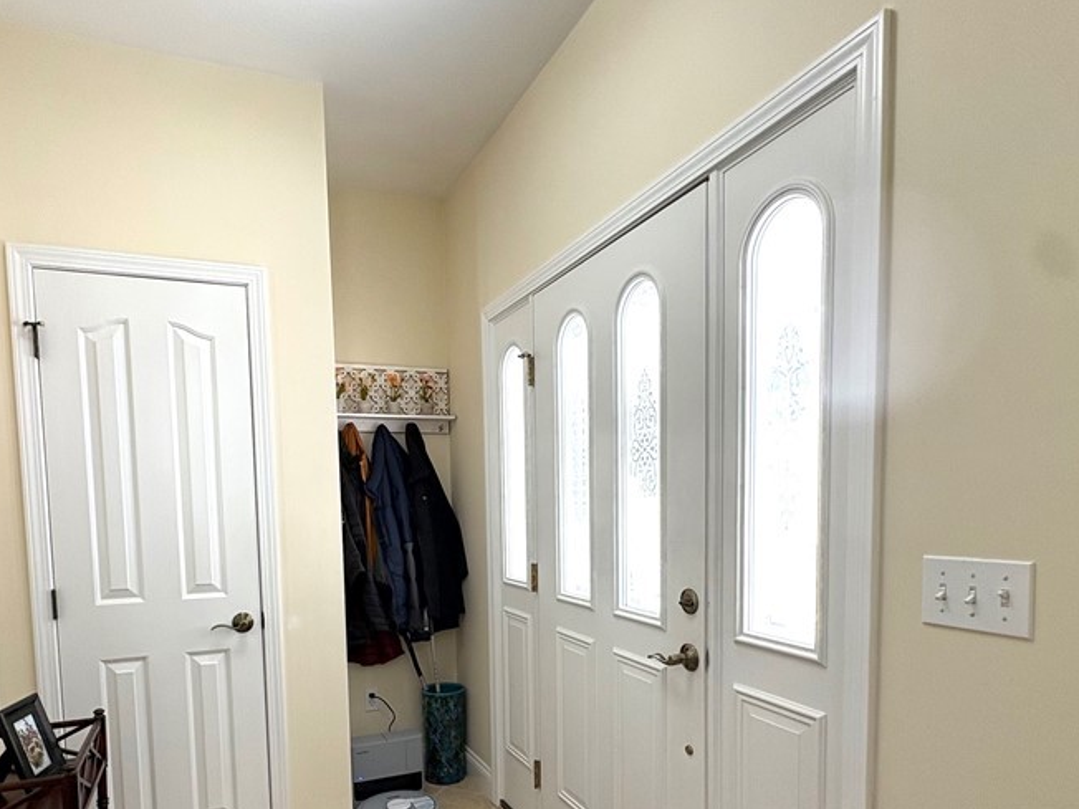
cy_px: 551
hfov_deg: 76.0
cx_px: 472
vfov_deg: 59.4
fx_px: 686
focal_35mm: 22
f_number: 2.2
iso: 100
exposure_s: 1/132
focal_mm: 2.22
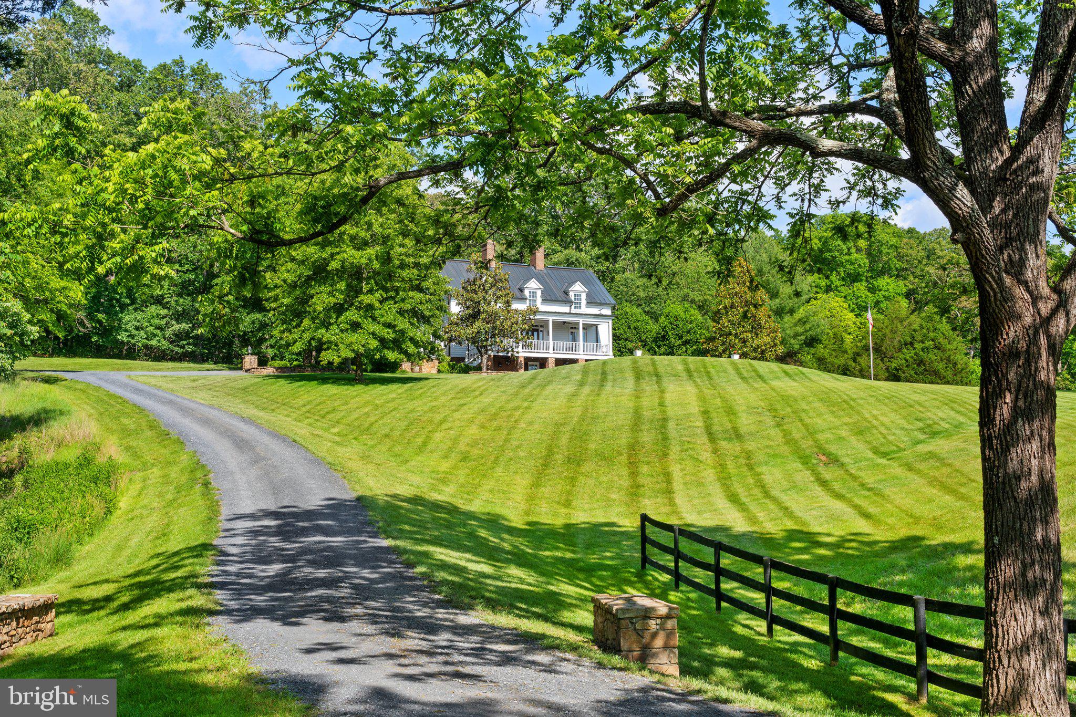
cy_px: 358
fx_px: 1315
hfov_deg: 44.5
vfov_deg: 30.5
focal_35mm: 44
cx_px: 538
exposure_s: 1/160
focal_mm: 44
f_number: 14
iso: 250
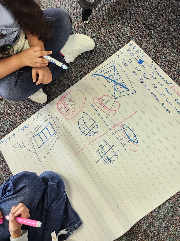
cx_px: 90
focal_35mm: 23
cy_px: 120
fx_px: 159
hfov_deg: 58.9
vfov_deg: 73.9
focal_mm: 5.54
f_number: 1.8
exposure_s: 1/120
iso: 400
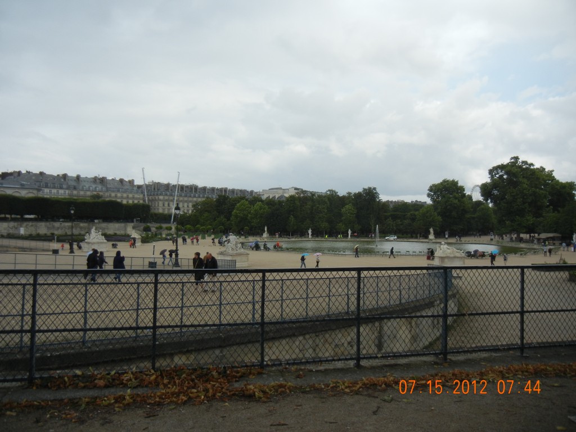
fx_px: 499
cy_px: 216
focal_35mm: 30
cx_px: 288
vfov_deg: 46.8
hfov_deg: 60.0
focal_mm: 5.4
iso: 160
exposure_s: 1/300
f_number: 7
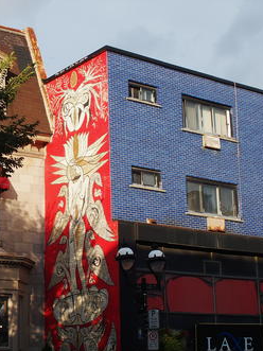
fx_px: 760
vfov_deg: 26.0
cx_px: 91
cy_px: 193
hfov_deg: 19.6
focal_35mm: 75
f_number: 3.5
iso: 100
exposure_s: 1/800
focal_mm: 10.8
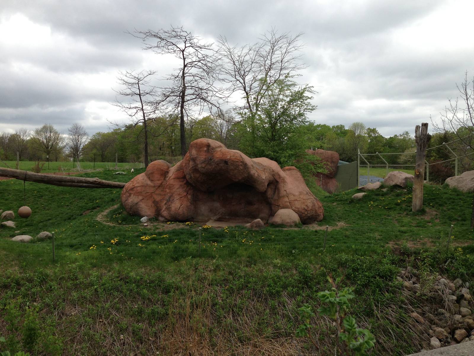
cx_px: 237
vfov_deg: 42.9
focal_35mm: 33
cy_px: 178
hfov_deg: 55.4
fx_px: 452
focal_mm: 4.13
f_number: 2.4
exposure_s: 1/1043
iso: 50
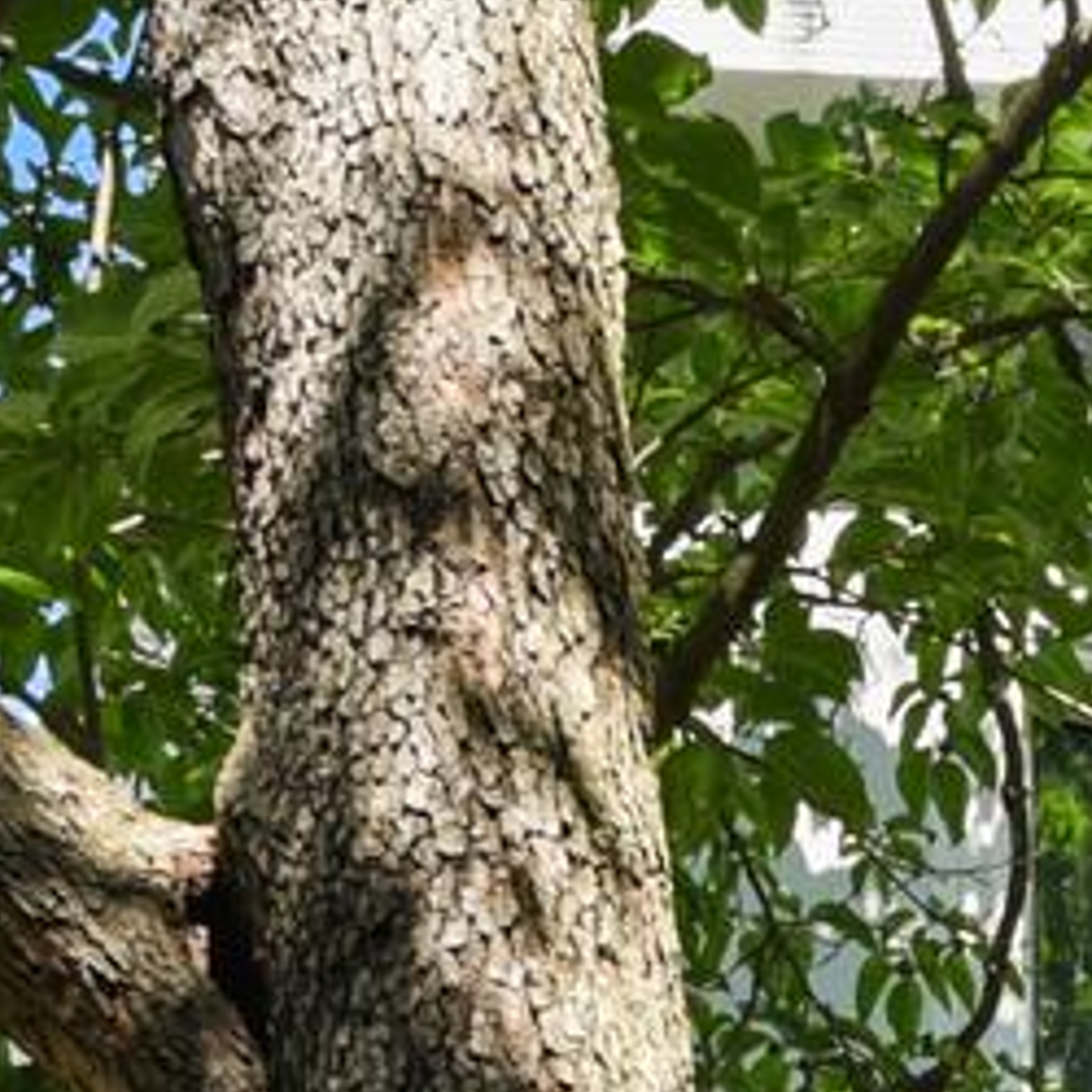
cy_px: 2549
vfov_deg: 9.1
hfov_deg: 8.8
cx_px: 2927
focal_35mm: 174
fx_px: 6210
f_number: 7.1
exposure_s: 1/200
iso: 400
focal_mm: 25
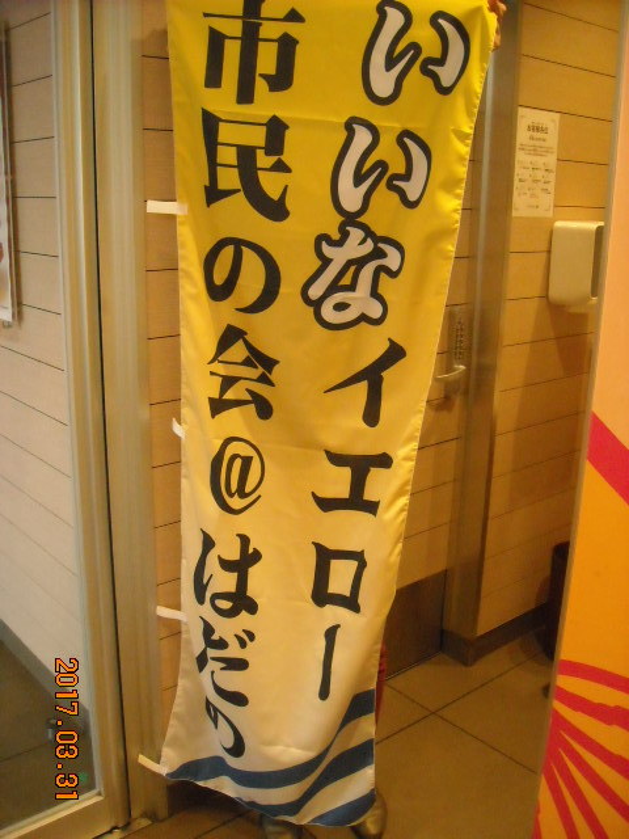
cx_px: 314
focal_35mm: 35
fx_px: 848
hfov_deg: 40.7
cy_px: 420
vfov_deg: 52.6
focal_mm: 5.7
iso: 800
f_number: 2.8
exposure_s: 1/47
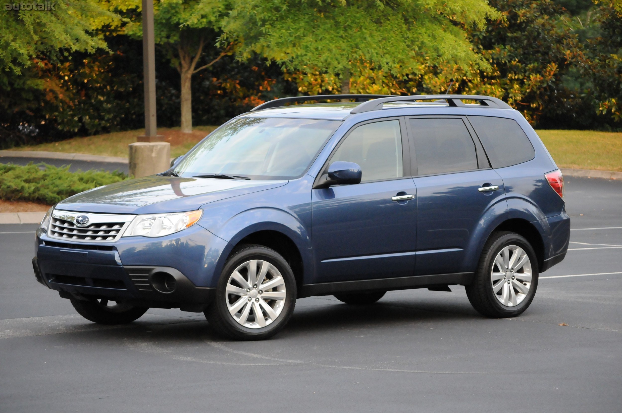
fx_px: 2123
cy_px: 206
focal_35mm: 123
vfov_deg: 11.1
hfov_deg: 16.7
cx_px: 311
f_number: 5.6
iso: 2000
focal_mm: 82
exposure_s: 1/500
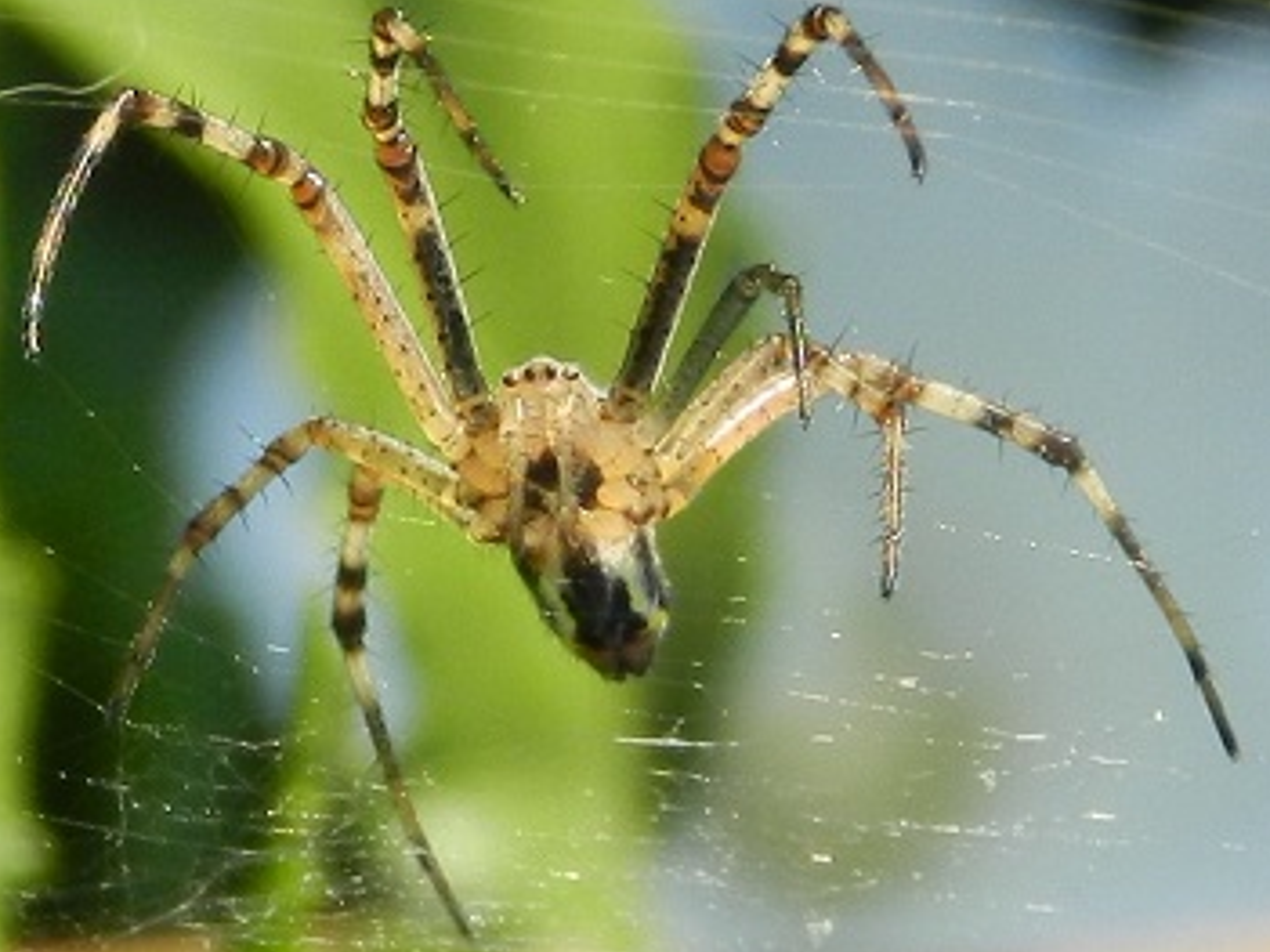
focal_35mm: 131
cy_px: 496
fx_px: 4805
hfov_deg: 15.1
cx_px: 597
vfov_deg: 11.3
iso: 160
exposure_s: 1/250
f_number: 4.8
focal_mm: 20.5
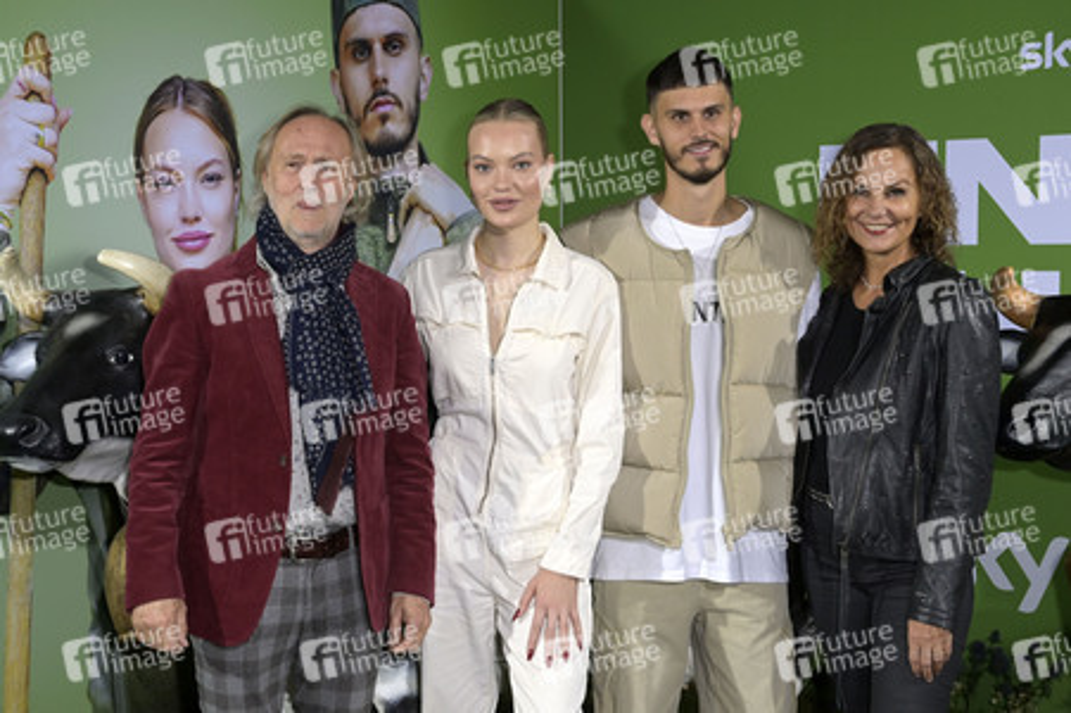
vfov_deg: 24.6
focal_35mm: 55
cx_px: 536
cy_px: 356
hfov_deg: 36.3
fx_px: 1635
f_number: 5.6
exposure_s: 1/250
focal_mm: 55
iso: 2500
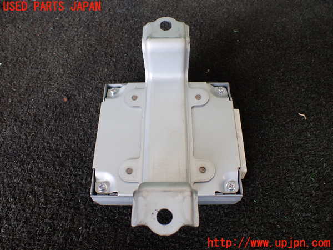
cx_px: 166
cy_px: 125
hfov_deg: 60.0
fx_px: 289
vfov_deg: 46.8
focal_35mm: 30
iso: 200
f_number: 2.3
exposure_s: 1/125
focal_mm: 5.4
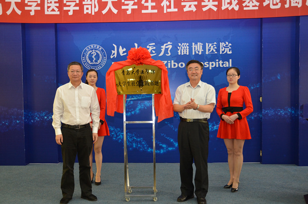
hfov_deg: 54.5
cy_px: 107
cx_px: 145
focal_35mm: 35
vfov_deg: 37.7
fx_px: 299
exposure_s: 1/60
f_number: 4
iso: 800
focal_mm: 22
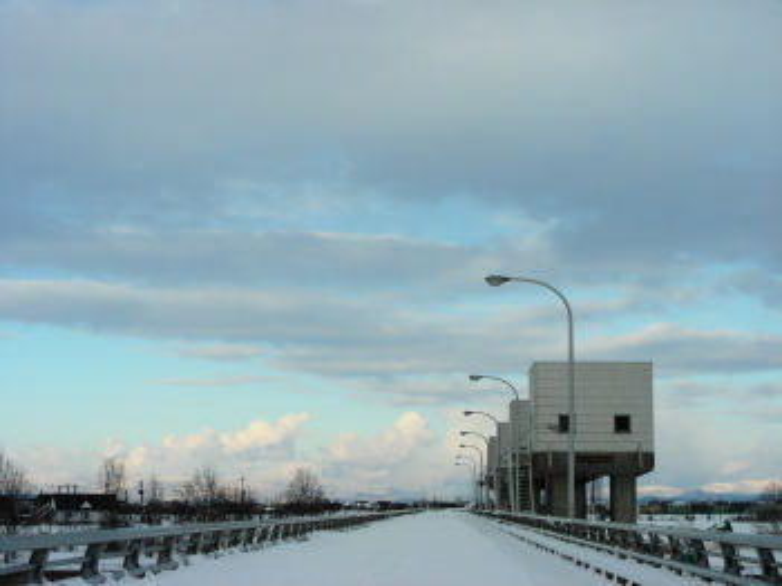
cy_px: 293
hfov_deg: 30.7
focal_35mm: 63
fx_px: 1422
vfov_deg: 23.3
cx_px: 391
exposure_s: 1/250
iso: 50
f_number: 4
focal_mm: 10.5
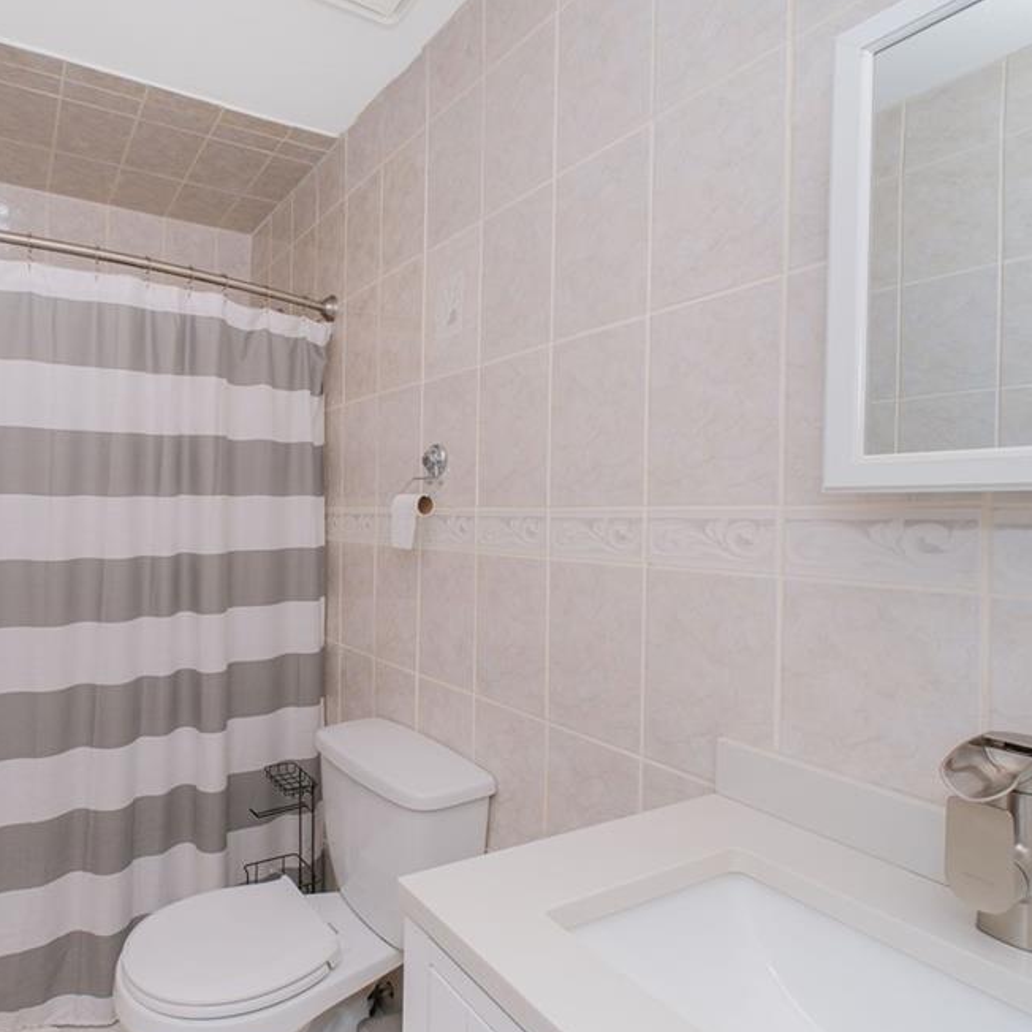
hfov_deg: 72.0
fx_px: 675
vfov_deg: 74.8
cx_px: 323
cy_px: 525
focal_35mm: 20
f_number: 8
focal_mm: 10
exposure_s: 1/60
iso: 160
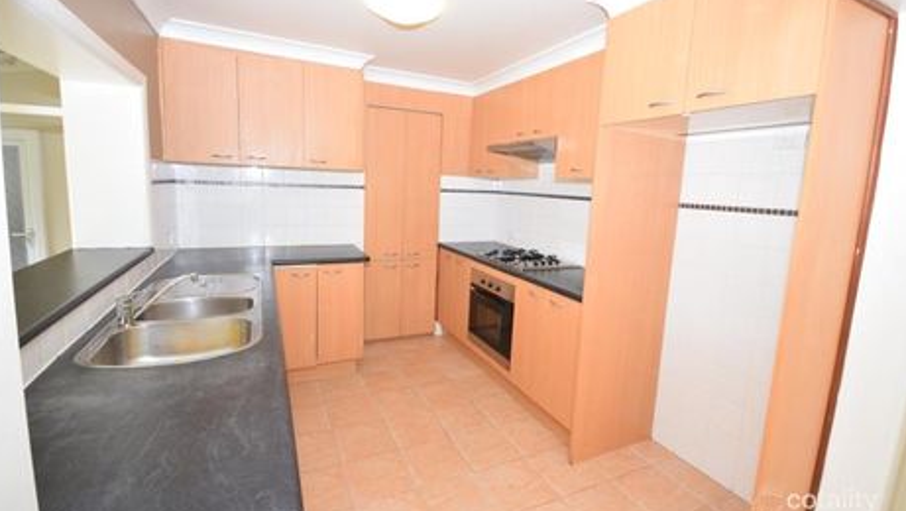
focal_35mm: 16
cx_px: 448
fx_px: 385
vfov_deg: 67.1
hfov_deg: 99.3
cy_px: 233
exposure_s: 1/80
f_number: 4.5
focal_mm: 10
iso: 800
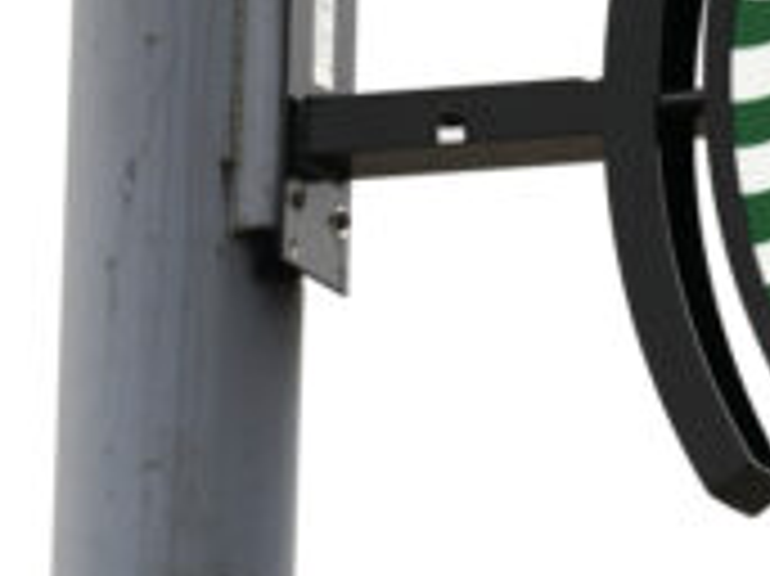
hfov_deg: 3.3
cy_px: 11
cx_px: 1144
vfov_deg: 2.5
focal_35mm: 593
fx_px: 13181
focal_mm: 165
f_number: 6.3
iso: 800
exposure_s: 1/640
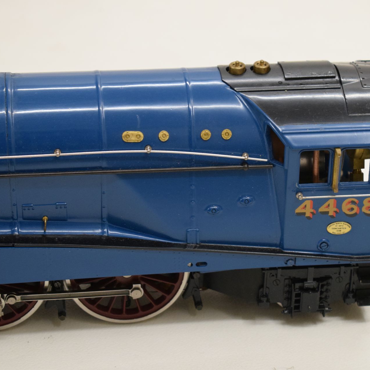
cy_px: 188
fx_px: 1326
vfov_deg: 15.9
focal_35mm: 110
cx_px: 239
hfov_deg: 15.9
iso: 1600
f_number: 5.6
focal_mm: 55
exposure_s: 1/125
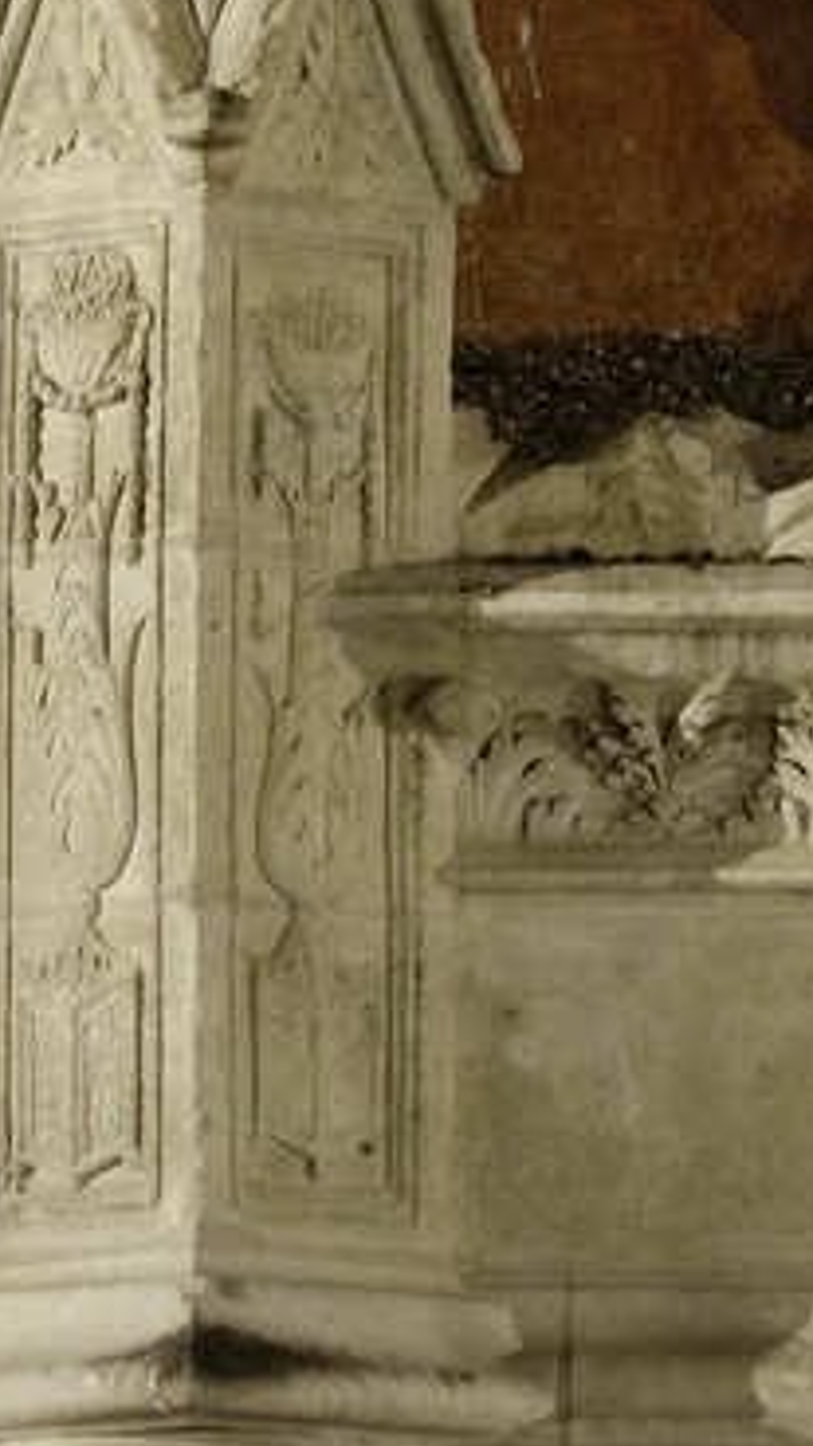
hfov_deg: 0.9
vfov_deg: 1.6
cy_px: -1348
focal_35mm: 1365
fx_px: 52313
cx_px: 1791
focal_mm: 200
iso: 100
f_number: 5.6
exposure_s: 14
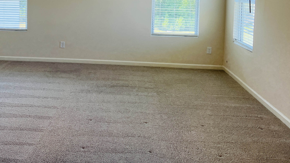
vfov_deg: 27.8
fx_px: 315
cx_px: 99
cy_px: 12
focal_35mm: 41
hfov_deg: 48.6
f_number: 1.6
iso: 64
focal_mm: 5.1
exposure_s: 1/120
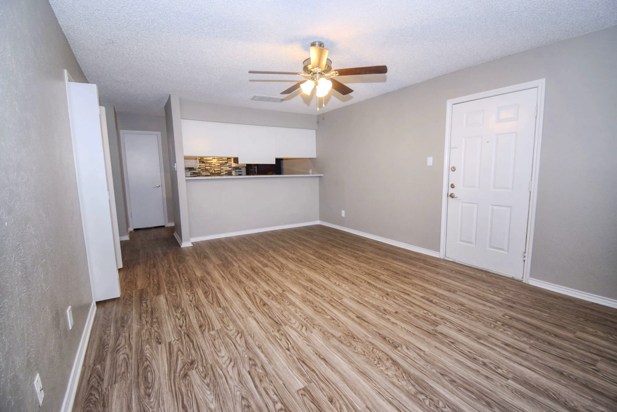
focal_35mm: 15
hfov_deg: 100.4
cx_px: 308
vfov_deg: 77.4
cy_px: 206
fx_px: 257
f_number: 4.5
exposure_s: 1/80
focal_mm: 10
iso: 800
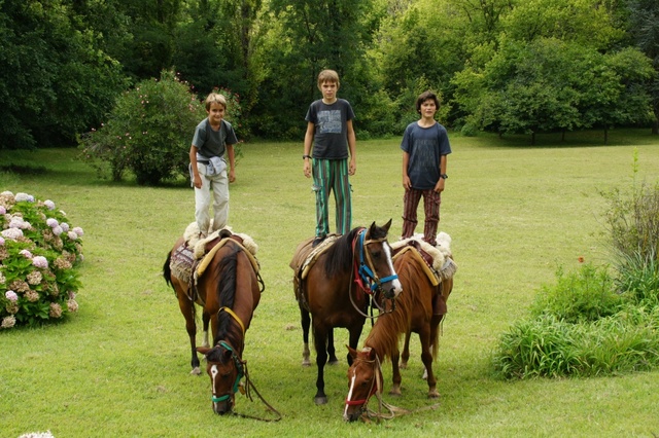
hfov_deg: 37.9
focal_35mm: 52
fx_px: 961
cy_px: 219
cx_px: 330
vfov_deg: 25.7
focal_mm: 35
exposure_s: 1/200
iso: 200
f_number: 8
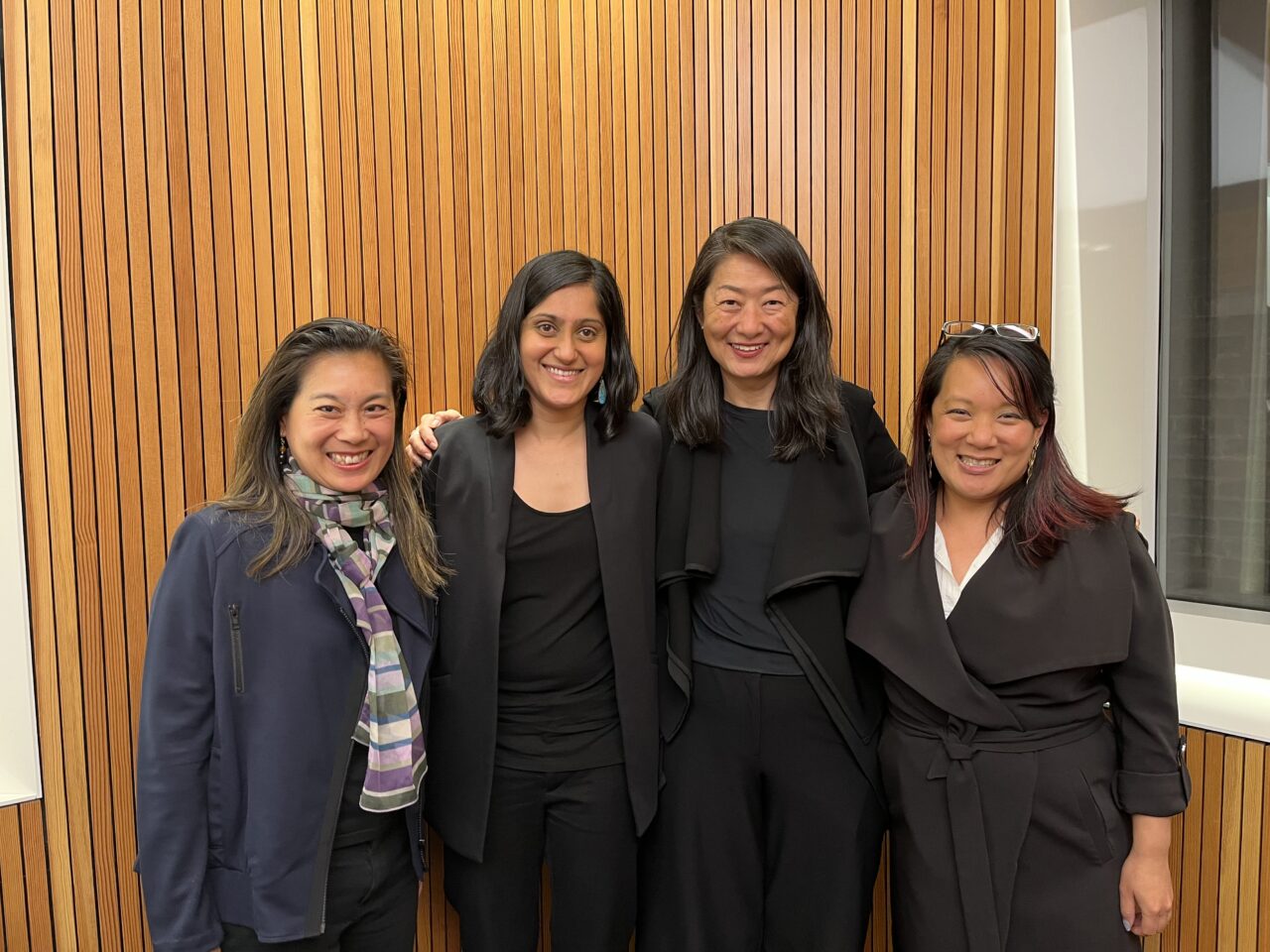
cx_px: 635
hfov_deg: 67.3
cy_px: 476
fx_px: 954
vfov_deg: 53.1
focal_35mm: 26
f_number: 1.6
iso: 160
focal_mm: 5.1
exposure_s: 1/41
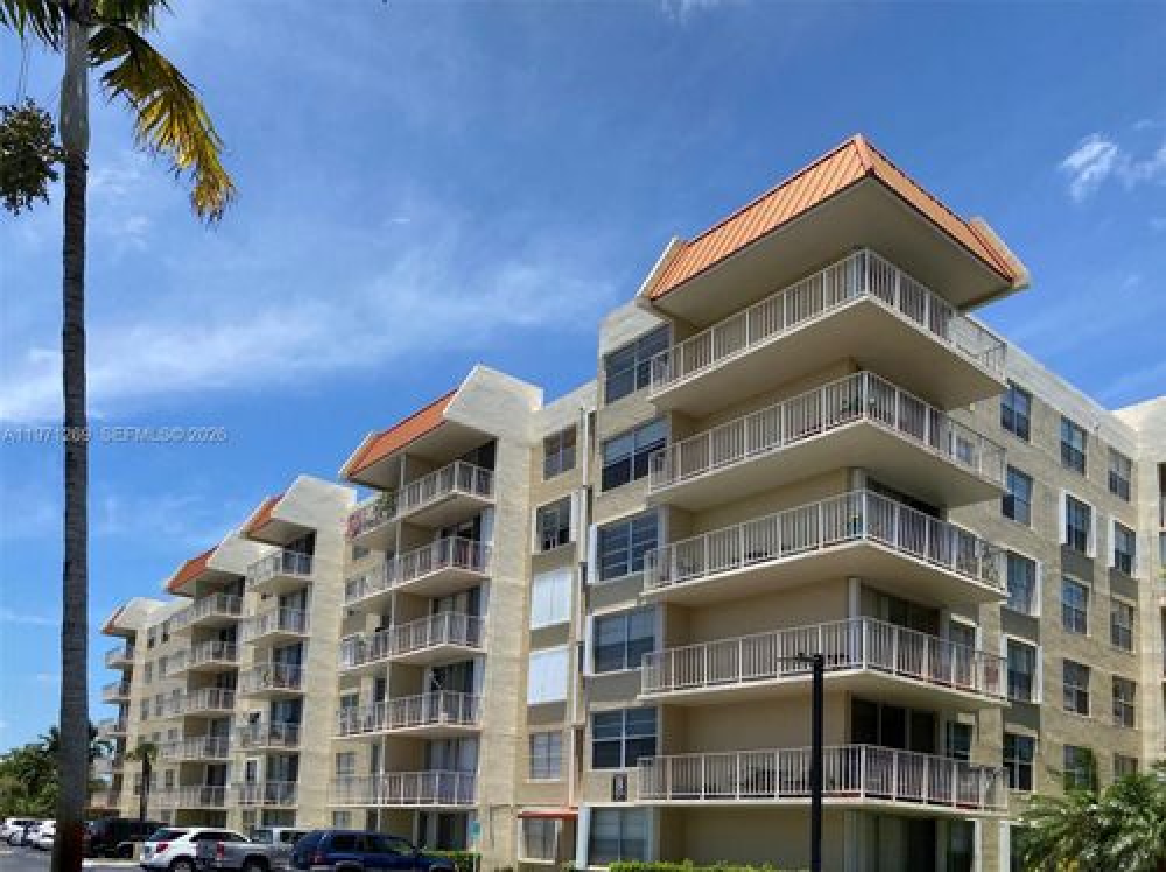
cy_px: 436
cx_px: 583
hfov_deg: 67.4
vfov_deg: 53.0
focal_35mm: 26
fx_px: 875
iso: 32
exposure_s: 1/2817
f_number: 1.8
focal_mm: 4.25
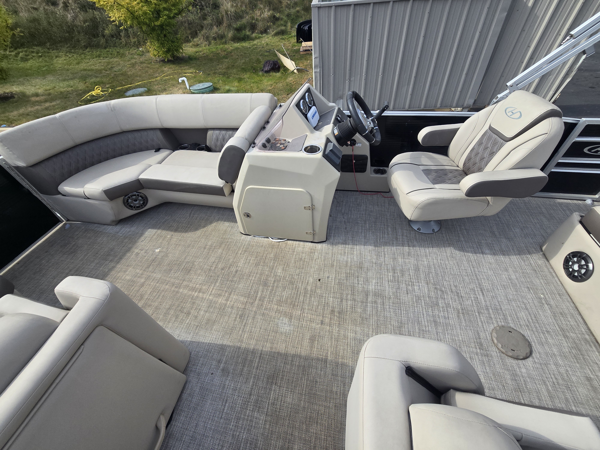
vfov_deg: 89.9
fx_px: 225
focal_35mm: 13
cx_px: 300
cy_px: 225
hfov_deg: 106.2
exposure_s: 1/1567
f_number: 2.2
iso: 50
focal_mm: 2.2
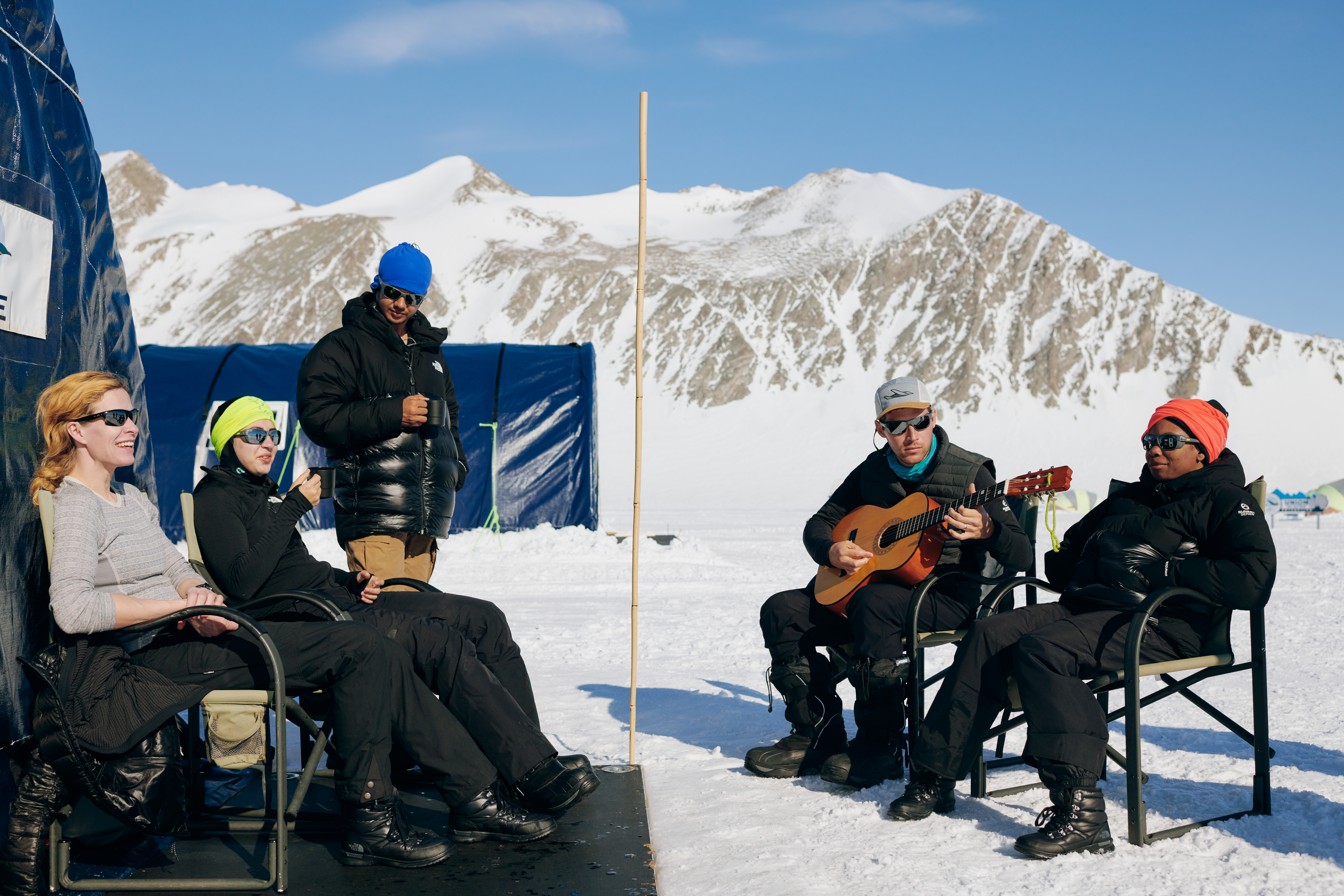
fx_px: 1344
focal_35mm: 36
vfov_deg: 36.9
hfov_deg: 53.1
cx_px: 661
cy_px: 452
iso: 100
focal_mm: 35
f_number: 4.5
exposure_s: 1/500
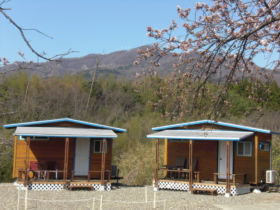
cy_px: 105
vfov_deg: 23.3
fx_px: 510
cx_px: 140
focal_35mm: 63
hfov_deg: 30.7
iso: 64
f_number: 7.2
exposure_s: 1/200
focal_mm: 10.4
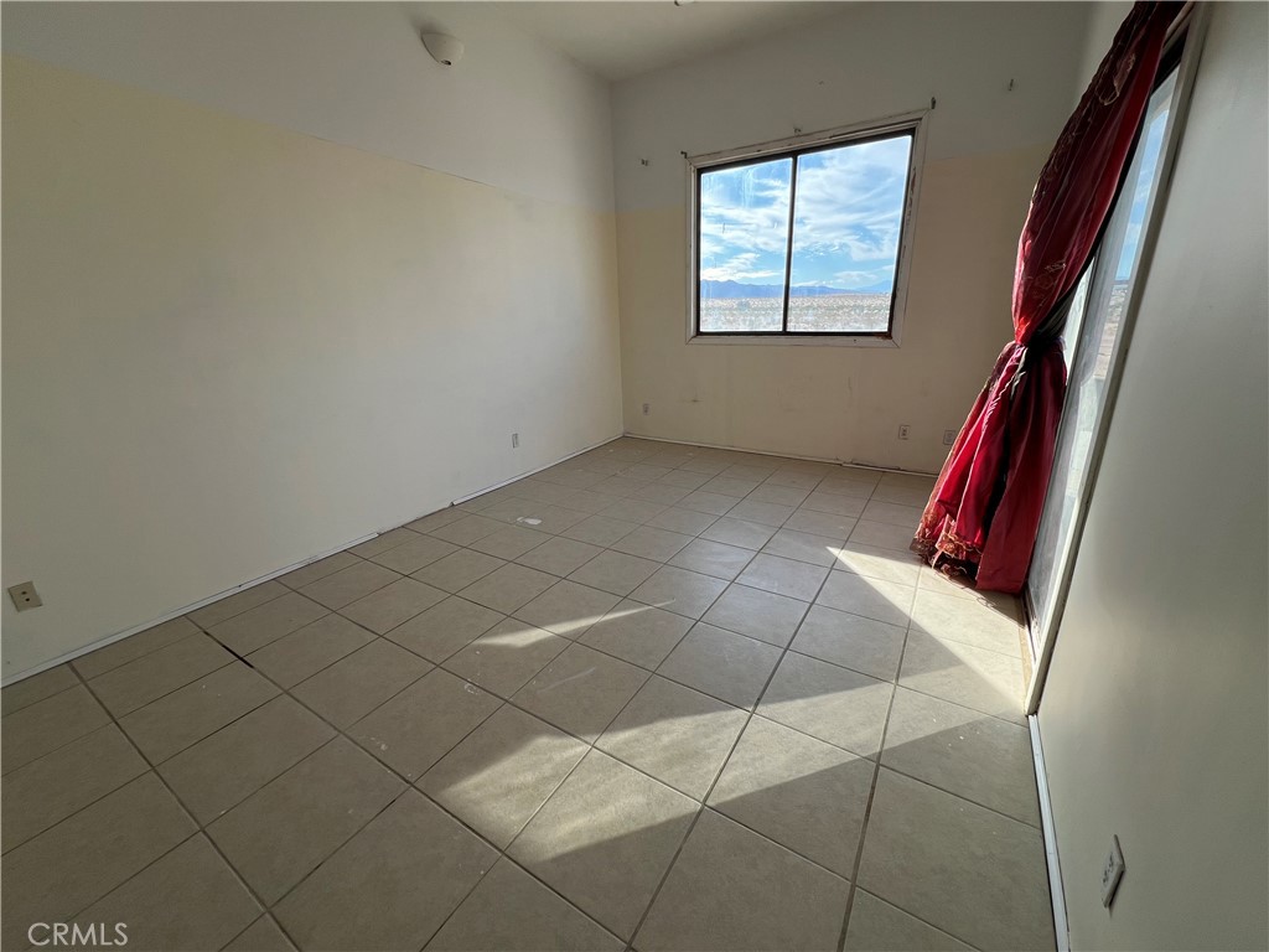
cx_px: 634
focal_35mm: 13
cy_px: 476
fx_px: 477
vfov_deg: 89.9
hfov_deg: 106.2
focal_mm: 1.57
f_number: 1.8
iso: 32
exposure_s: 1/492
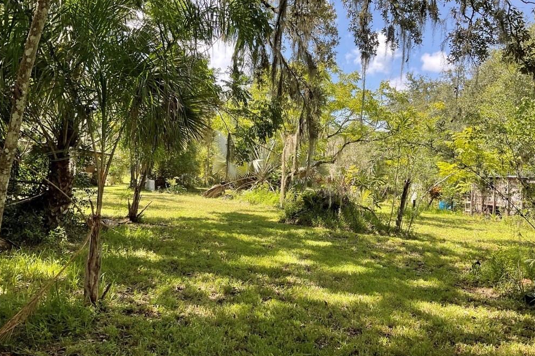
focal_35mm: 31
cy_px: 173
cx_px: 268
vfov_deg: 42.3
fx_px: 461
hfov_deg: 60.3
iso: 16
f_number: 1.8
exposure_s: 1/383
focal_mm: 3
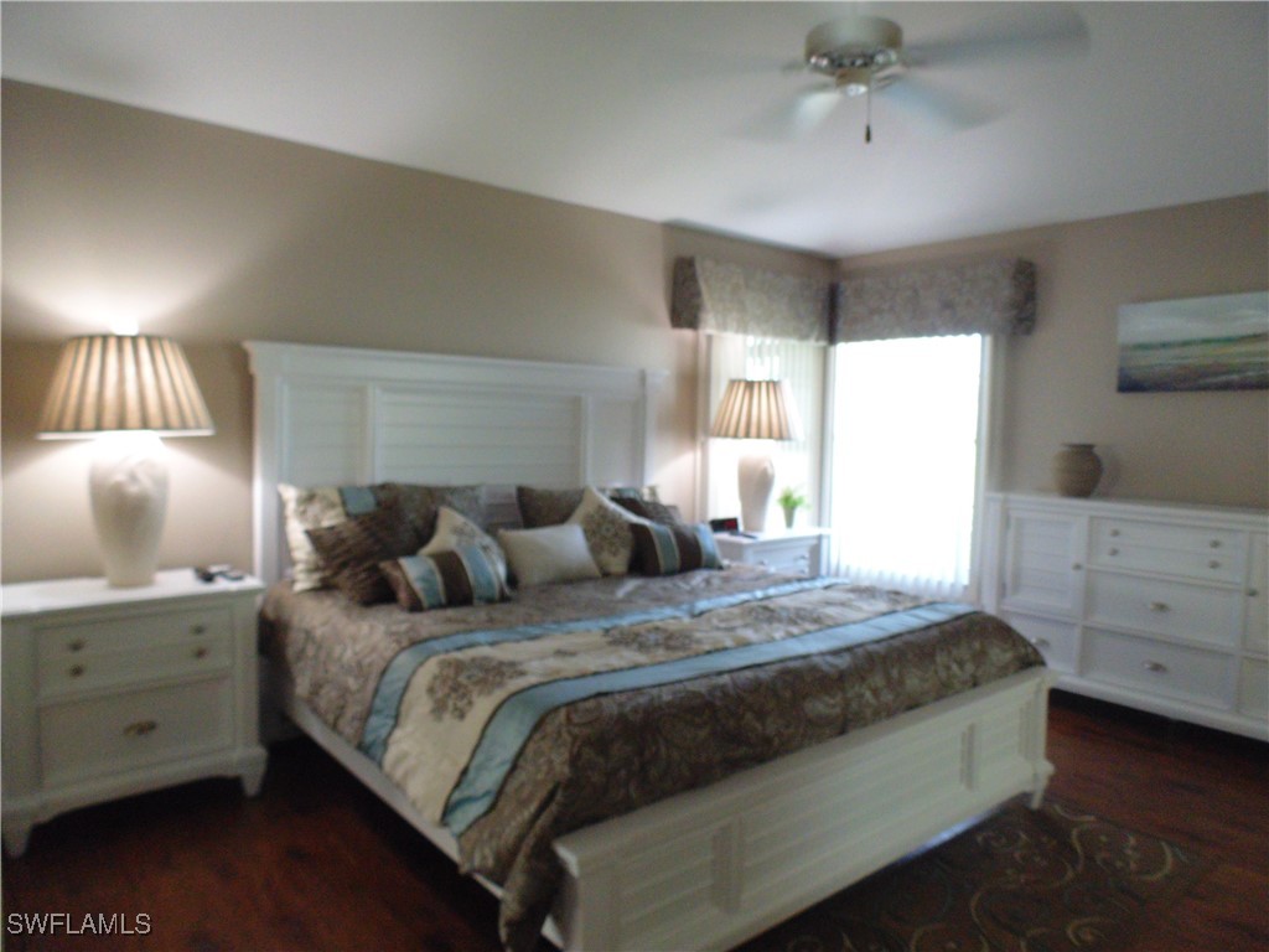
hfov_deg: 76.4
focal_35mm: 22
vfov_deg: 61.1
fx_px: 807
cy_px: 476
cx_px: 634
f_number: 3.1
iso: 250
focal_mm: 4
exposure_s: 1/30
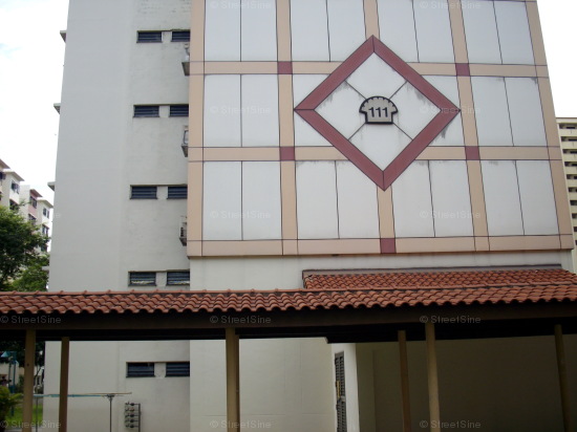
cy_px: 216
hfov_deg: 50.2
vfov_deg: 38.6
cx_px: 288
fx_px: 616
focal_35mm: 37
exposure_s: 1/160
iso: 80
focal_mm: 6.2
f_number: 5.6
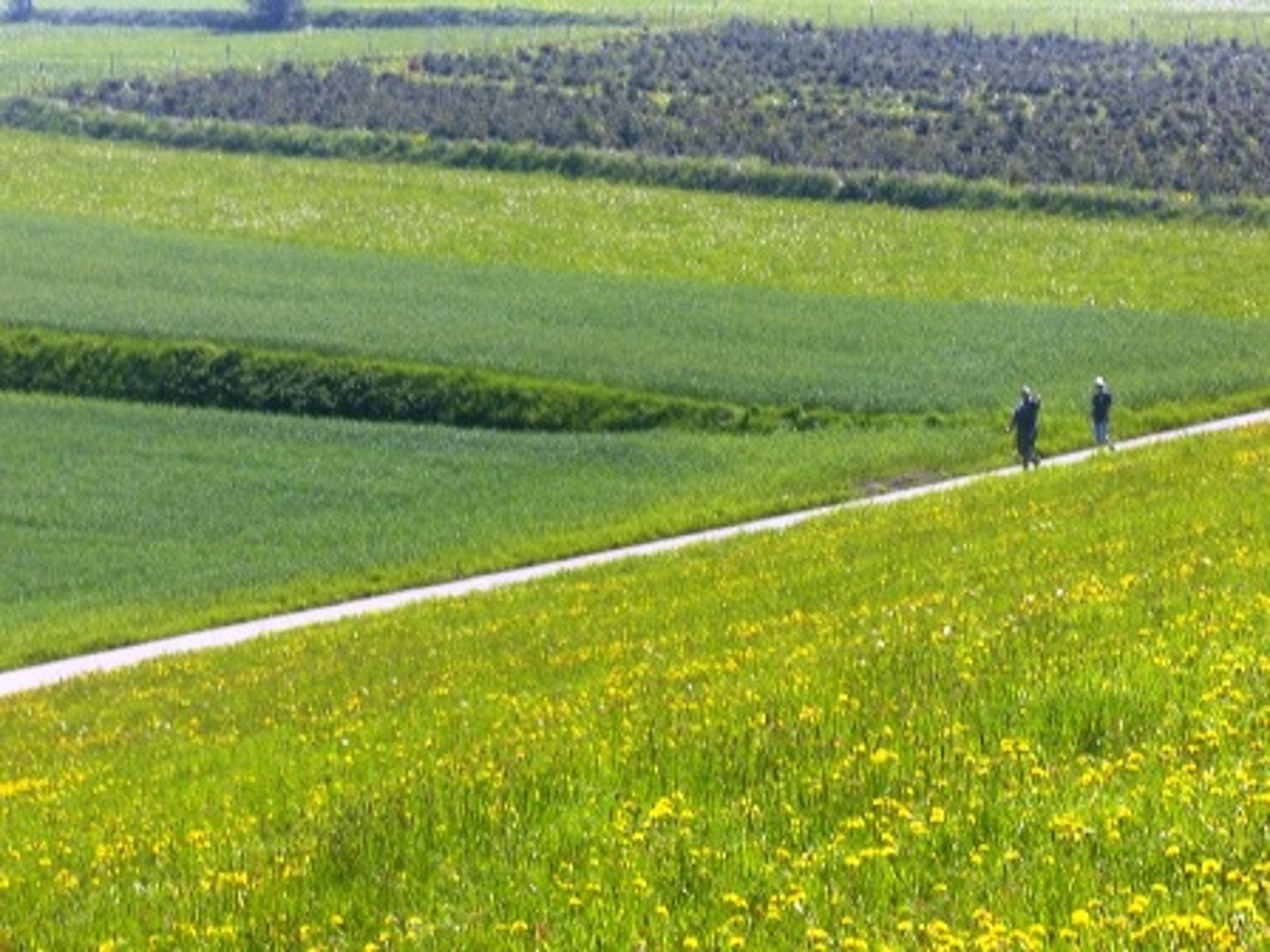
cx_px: 635
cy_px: 476
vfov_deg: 13.0
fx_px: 4182
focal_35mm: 114
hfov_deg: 17.3
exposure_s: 1/250
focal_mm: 18.9
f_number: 5.4
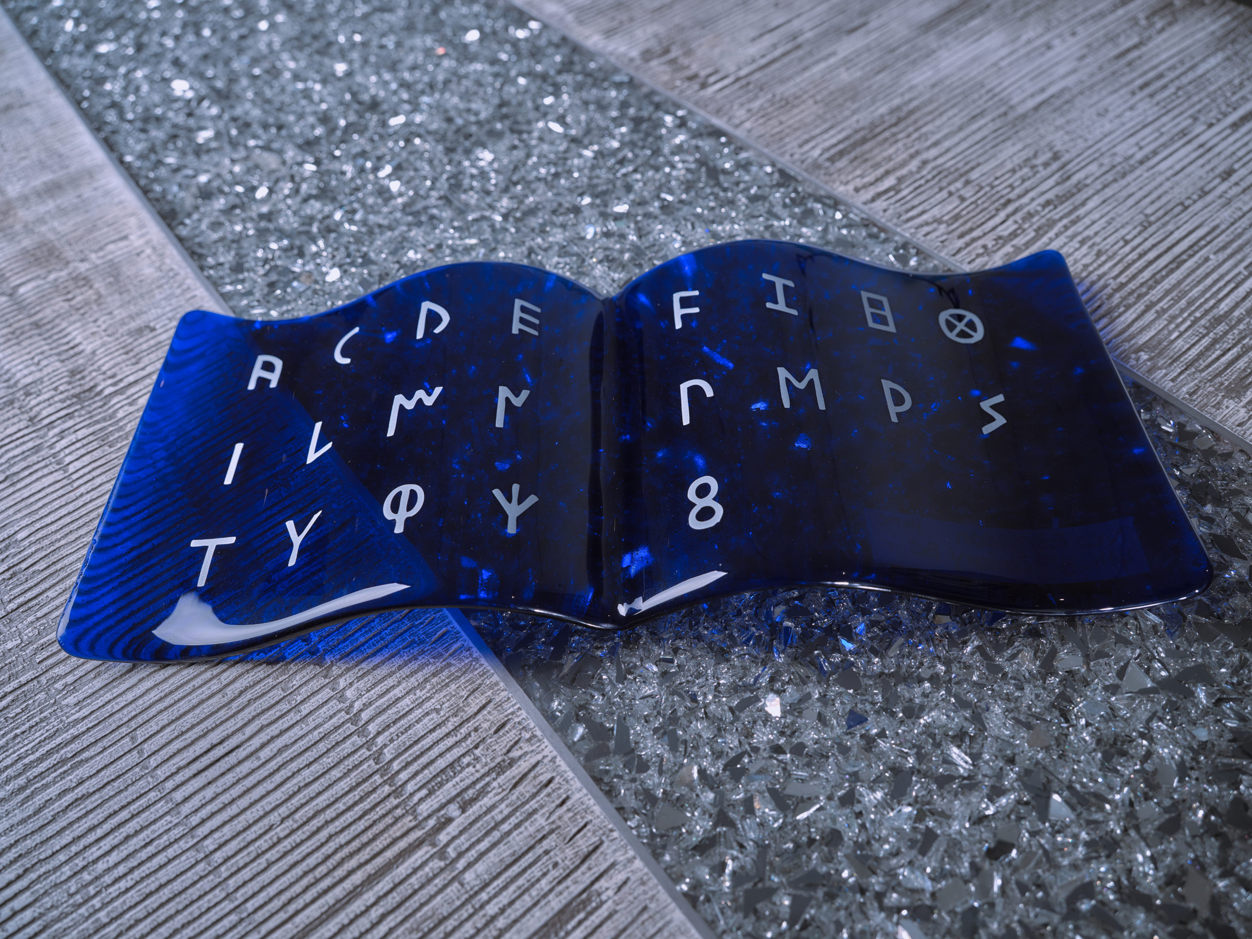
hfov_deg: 69.4
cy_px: 470
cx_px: 626
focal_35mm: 25
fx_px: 904
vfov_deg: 54.9
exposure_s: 1/200
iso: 100
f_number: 5.6
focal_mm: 32
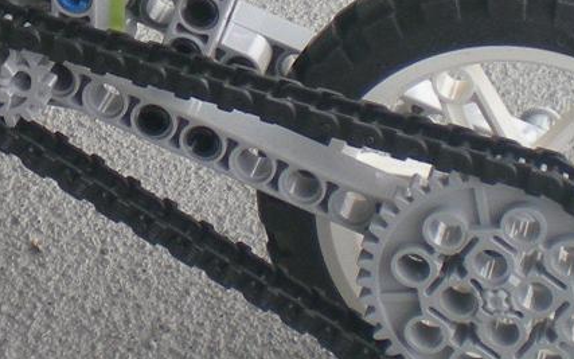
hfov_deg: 14.2
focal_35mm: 145
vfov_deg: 8.9
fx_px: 2269
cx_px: 9
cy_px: -133
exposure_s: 1/58.7
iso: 56
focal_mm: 6.3
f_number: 3.1
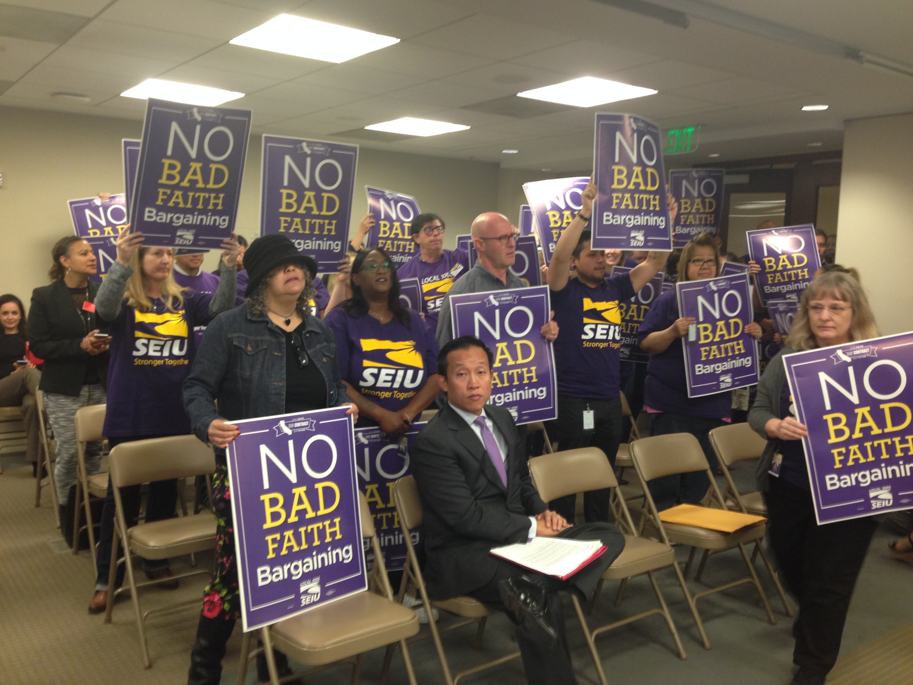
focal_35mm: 33
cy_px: 342
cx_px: 456
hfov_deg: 55.4
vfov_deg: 42.9
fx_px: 870
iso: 100
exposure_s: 1/20
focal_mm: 4.12
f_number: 2.4
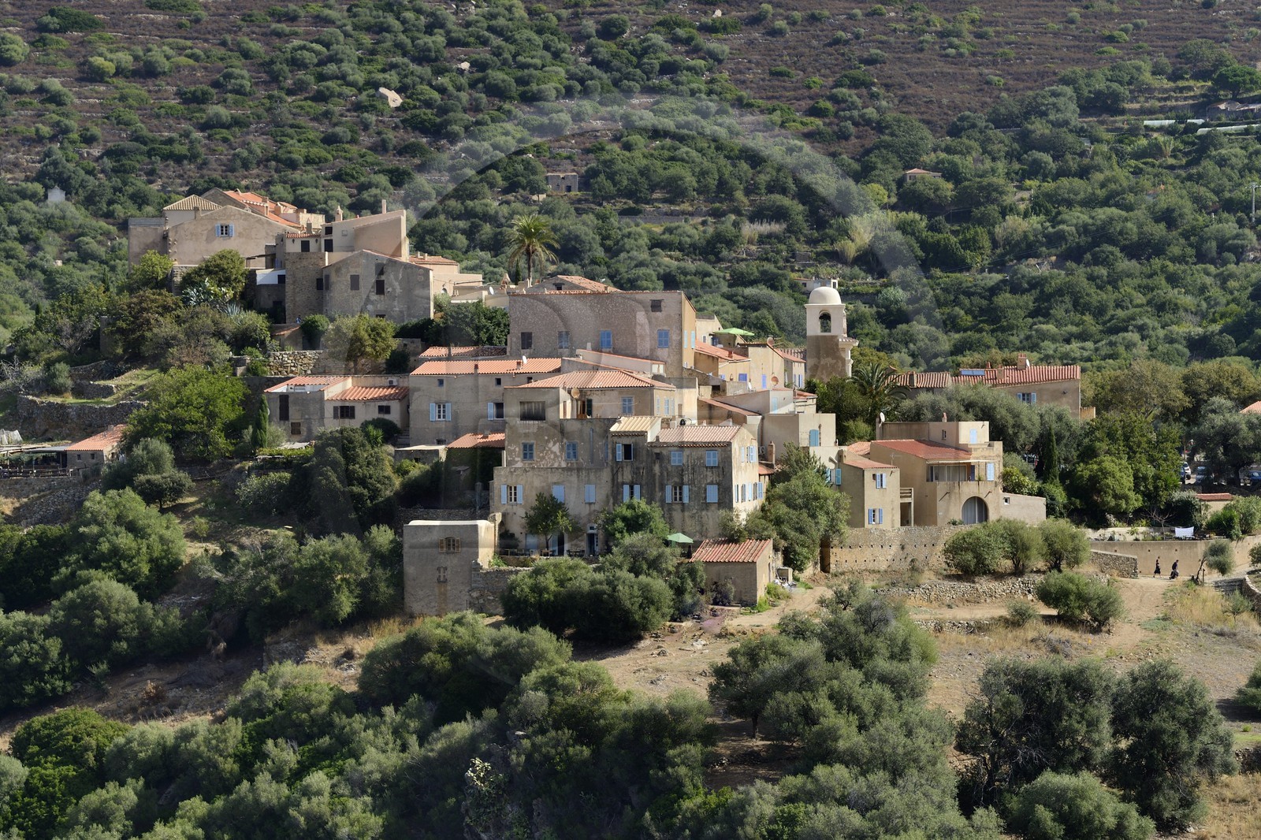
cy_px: 420
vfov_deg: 10.2
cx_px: 630
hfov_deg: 15.2
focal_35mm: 135
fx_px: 4727
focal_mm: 135
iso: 200
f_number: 10
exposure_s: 1/250
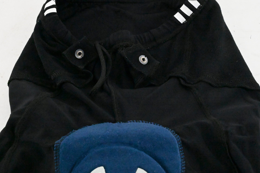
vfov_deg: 19.4
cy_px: 86
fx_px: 505
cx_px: 130
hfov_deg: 28.9
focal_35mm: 70
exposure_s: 1/640
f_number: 20
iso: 51200
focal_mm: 70
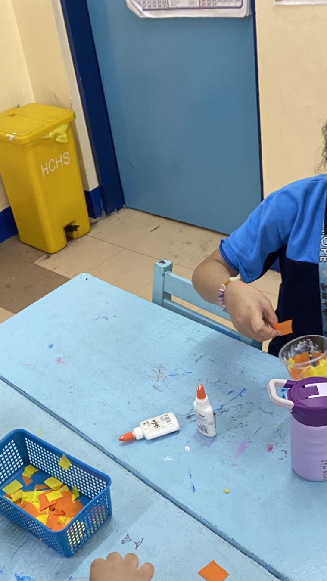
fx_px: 663
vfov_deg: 46.5
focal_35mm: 43
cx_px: 85
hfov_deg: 27.4
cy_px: 396
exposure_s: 1/60
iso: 250
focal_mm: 4.25
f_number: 1.8
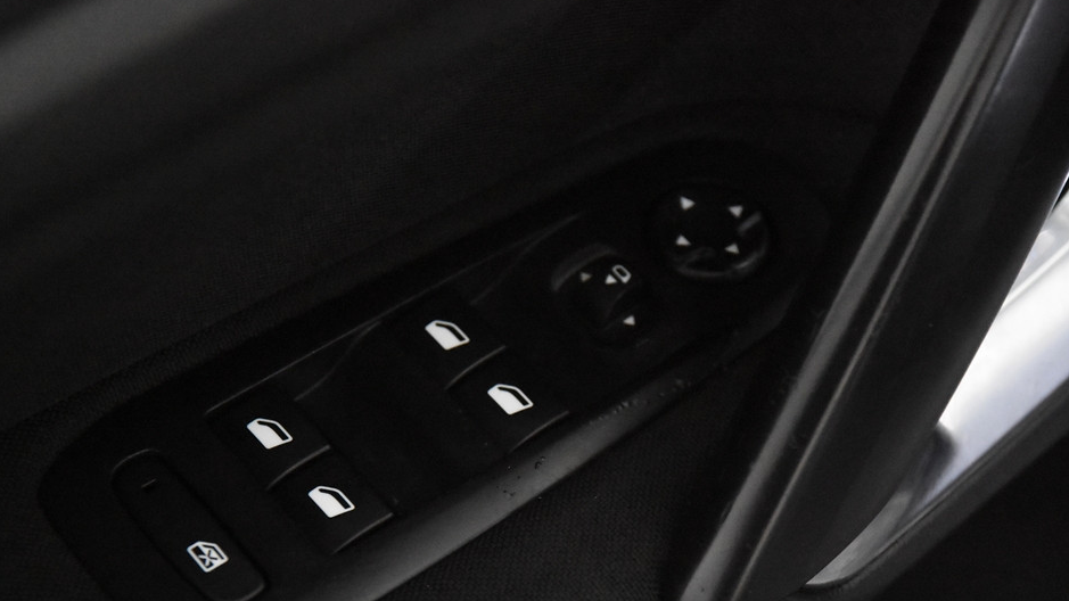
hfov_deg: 17.9
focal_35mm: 120
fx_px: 3401
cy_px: 381
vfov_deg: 10.1
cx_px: 487
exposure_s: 1/125
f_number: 4
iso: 12800
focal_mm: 70
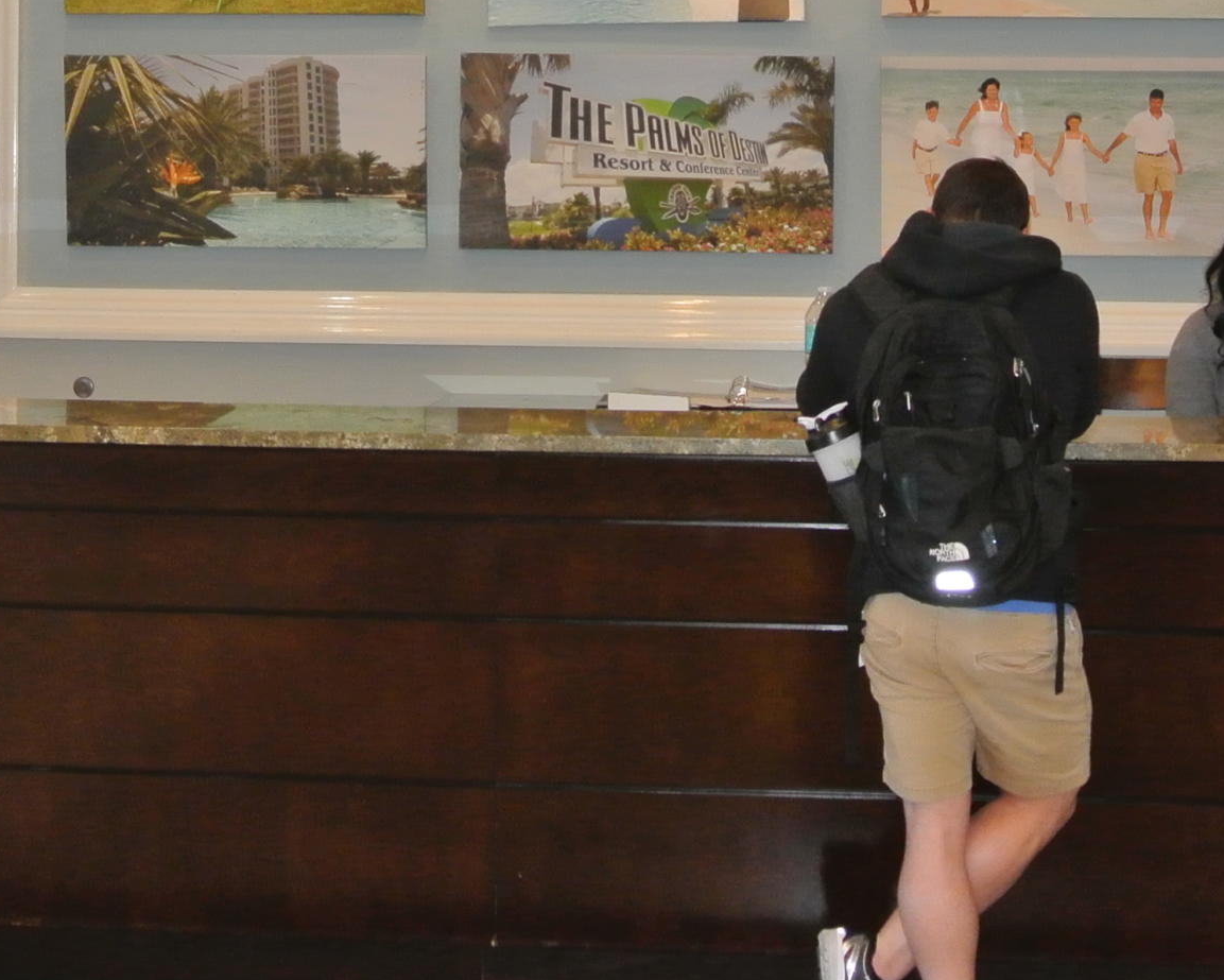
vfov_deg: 22.8
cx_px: 662
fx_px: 2392
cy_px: 188
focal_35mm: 66
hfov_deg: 28.7
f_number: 3.5
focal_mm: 10
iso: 800
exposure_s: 1/60
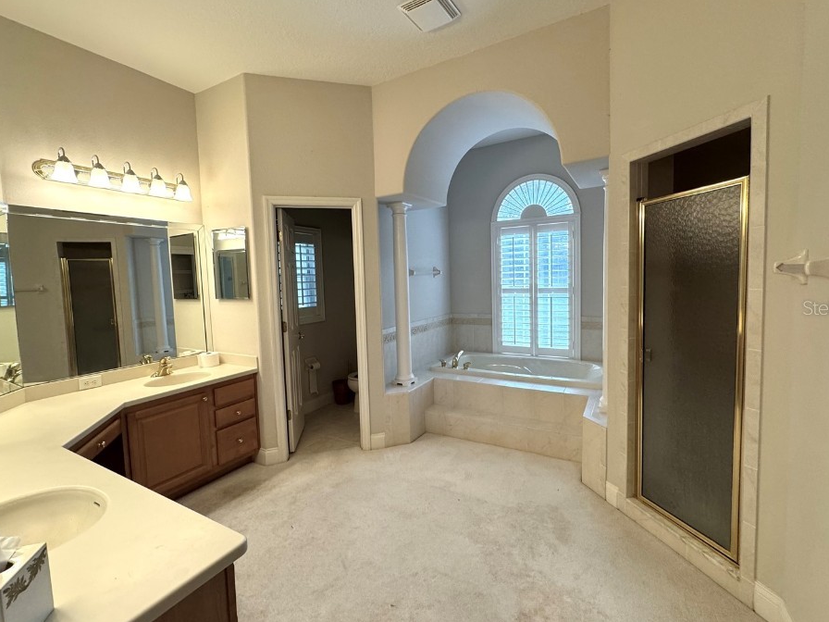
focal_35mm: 16
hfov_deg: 94.5
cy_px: 307
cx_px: 416
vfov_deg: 78.1
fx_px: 383
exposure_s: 1/120
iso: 200
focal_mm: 2.22
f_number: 2.2
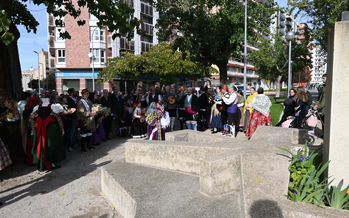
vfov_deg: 49.3
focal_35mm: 25
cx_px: 174
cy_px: 107
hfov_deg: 72.5
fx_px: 238
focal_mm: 16
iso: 400
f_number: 11
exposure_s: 1/500
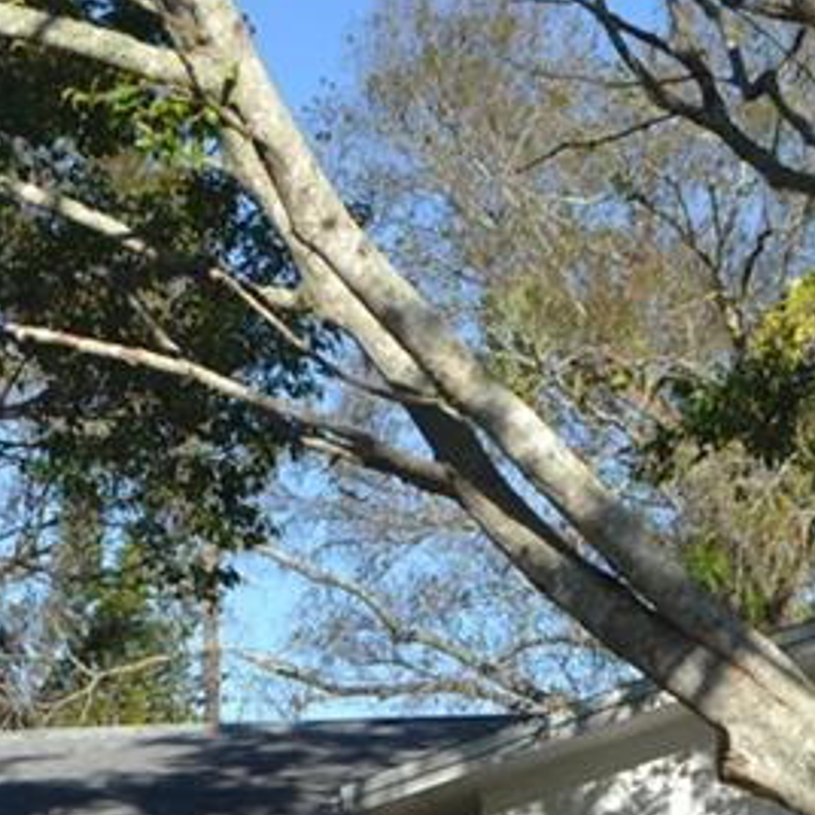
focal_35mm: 107
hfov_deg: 16.3
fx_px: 2850
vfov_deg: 15.6
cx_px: 341
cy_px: 997
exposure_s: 1/200
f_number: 7.1
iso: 100
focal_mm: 22
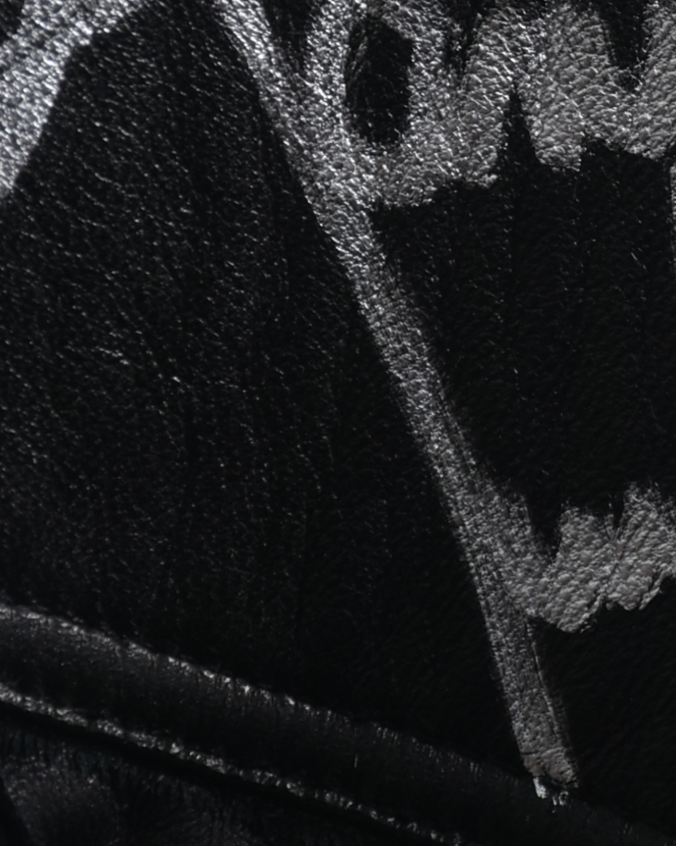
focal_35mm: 515
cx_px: 971
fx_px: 12886
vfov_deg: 3.8
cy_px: 151
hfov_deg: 3.0
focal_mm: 112
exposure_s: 1/200
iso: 200
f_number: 11
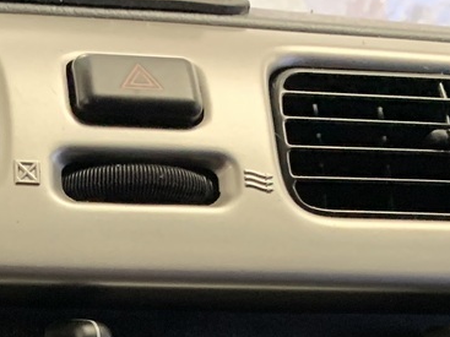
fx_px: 1326
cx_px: 115
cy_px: 589
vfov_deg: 13.2
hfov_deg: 19.1
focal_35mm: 102
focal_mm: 4.25
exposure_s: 1/25
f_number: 1.8
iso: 640
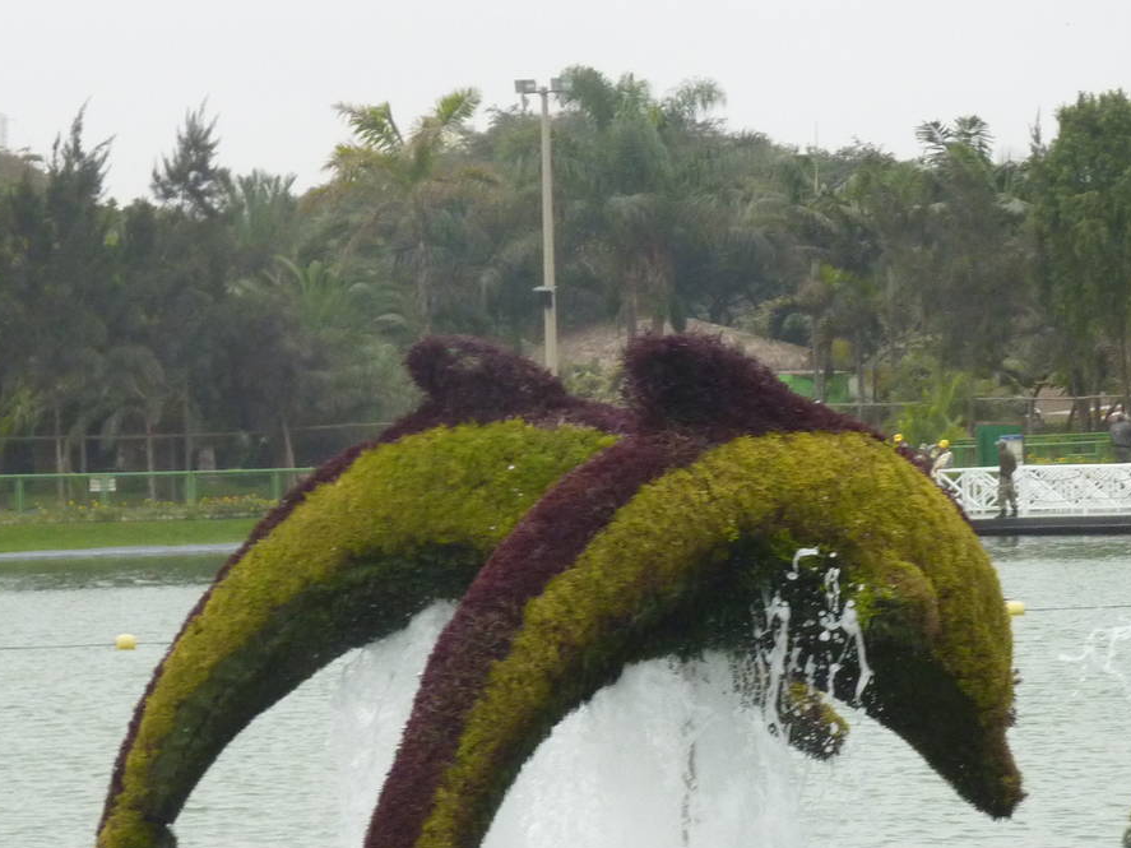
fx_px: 7546
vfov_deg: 6.4
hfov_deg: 8.6
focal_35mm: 231
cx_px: 799
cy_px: 662
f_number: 4.4
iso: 250
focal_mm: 21
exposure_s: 1/400
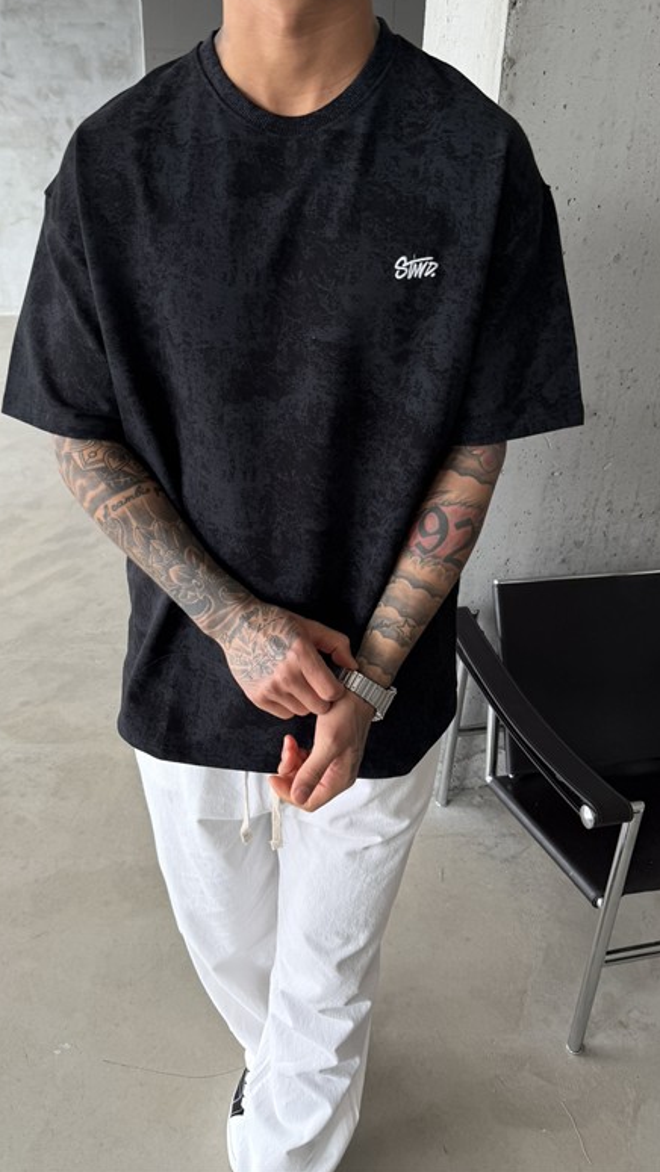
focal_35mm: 27
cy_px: 570
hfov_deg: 42.8
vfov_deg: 69.8
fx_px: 840
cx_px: 295
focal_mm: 6.76
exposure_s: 1/182
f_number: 1.78
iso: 64
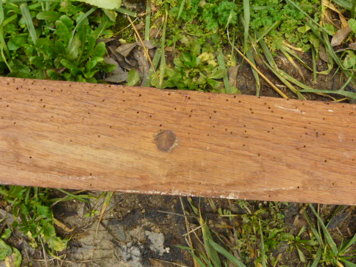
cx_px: 178
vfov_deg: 49.7
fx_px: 288
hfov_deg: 63.4
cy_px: 134
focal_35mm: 28
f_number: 8
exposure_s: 1/30
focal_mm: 4.6
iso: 400
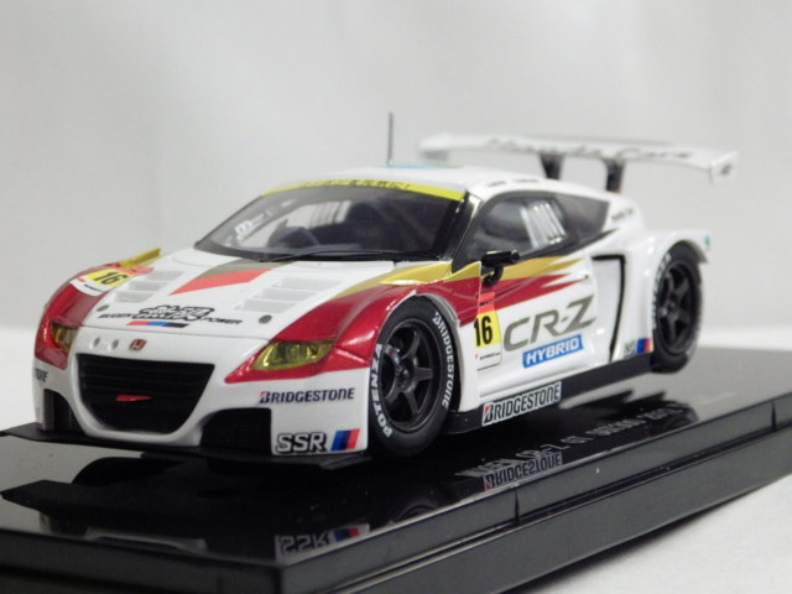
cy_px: 297
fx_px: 2357
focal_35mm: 103
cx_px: 396
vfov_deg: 14.4
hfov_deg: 19.1
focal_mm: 18.4
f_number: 4.6
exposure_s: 1/50
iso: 800
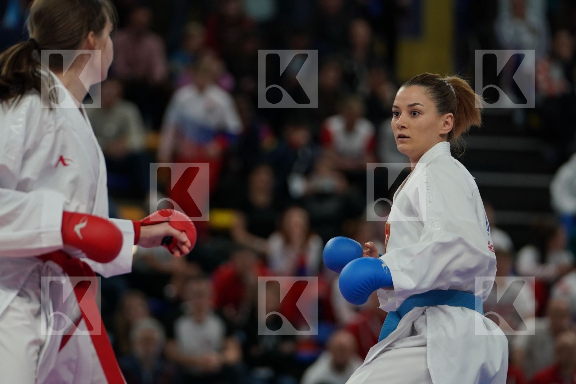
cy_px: 192
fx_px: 4096
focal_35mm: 256
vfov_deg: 5.4
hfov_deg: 8.0
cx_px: 288
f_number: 2.8
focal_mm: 171
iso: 1250
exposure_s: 1/1000
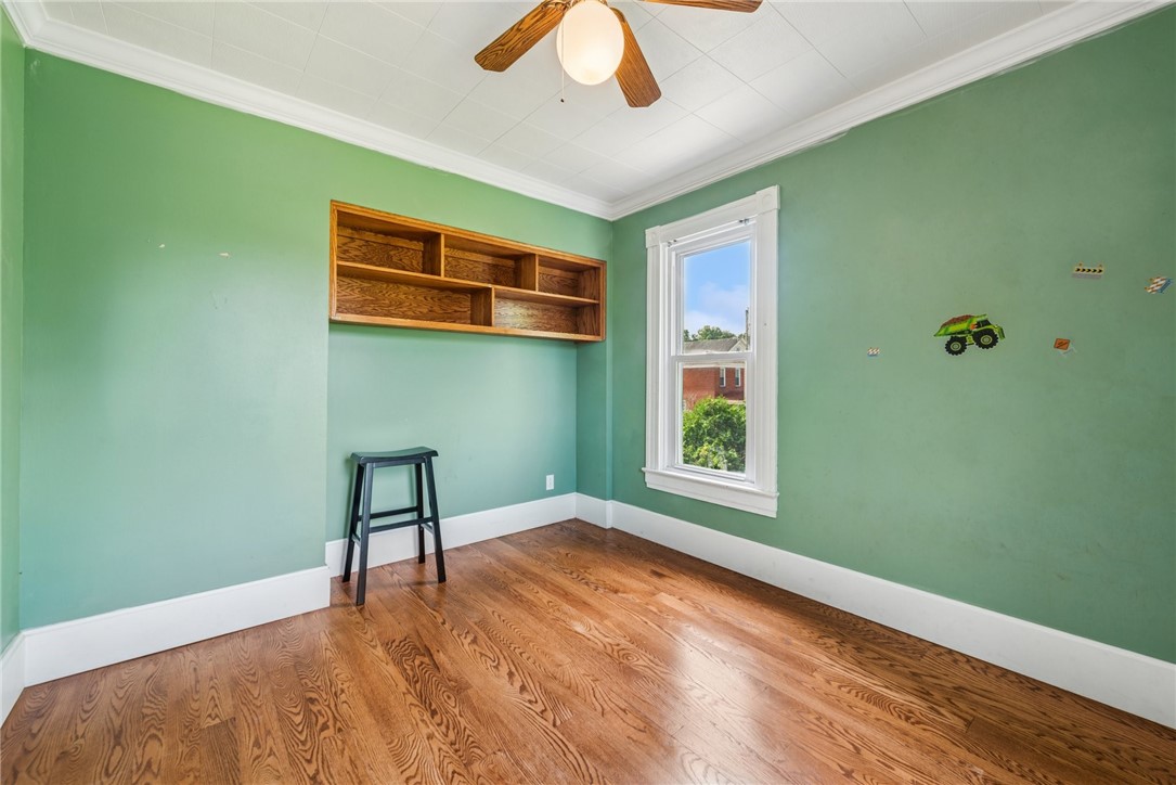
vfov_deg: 81.2
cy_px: 392
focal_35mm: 14
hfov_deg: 104.2
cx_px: 588
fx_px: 457
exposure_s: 1/2.5
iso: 50
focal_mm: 14
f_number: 11
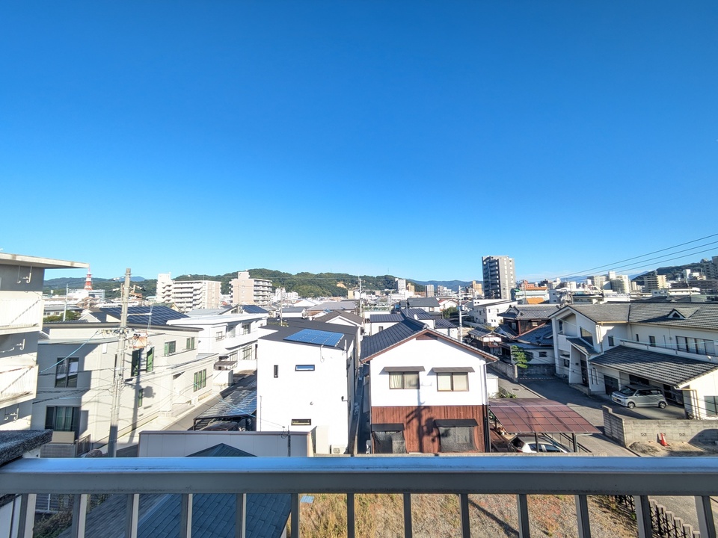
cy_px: 269
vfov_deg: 85.7
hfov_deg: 102.1
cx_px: 359
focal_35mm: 14
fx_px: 290
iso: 49
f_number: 2.2
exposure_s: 1/629
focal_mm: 1.83
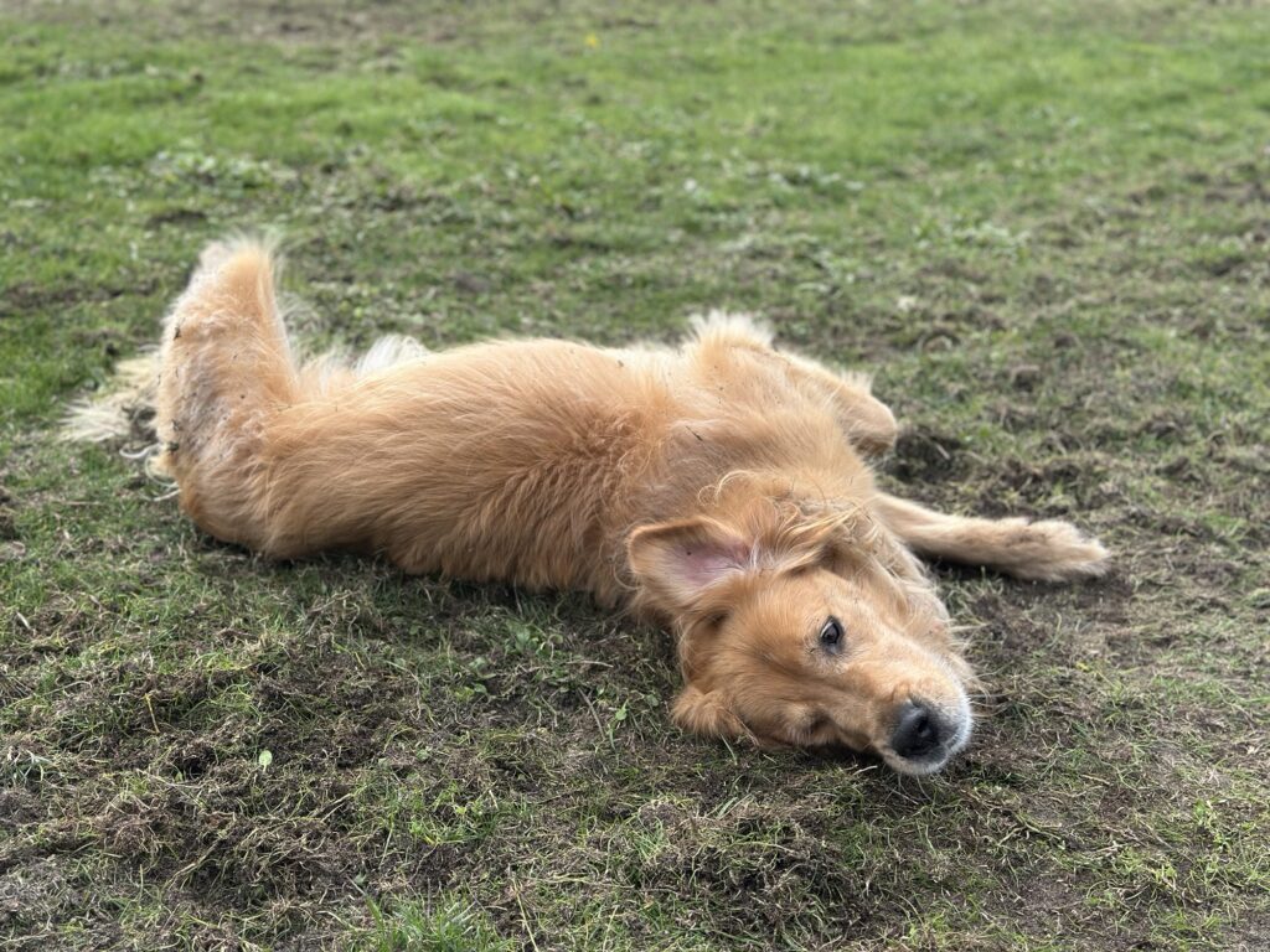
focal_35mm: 48
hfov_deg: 39.7
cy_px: 476
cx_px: 635
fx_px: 1761
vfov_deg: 30.3
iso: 80
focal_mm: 6.86
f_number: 1.78
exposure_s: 1/1171
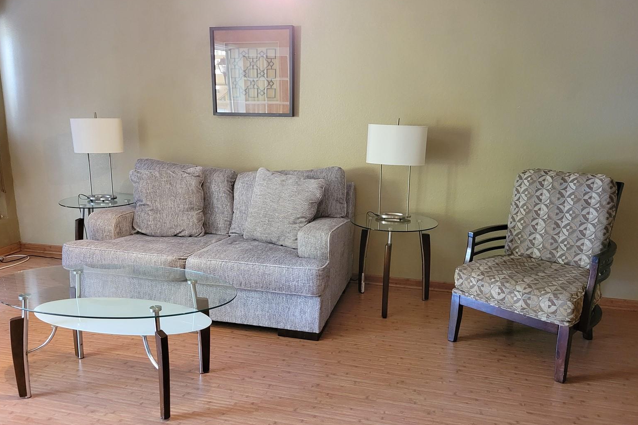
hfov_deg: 65.5
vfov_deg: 46.4
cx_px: 325
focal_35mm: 28
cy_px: 222
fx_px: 496
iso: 640
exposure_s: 1/40
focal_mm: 5.4
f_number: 1.8
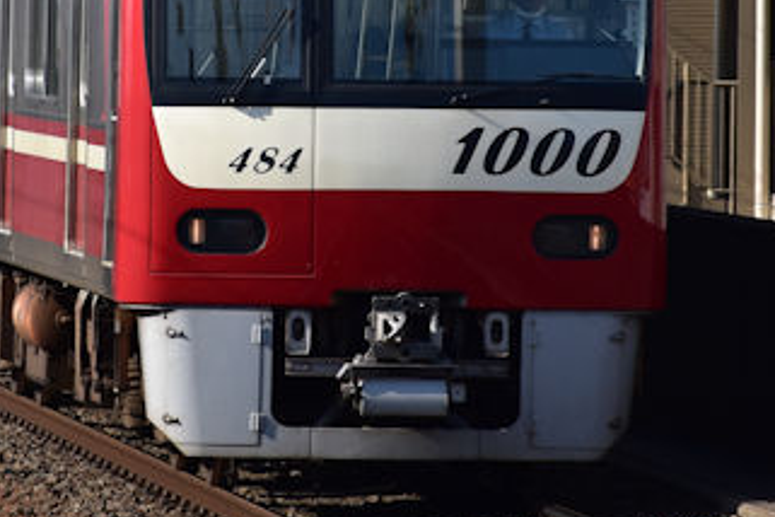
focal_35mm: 441
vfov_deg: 3.1
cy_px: 89
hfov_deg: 4.7
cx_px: 95
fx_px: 9493
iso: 200
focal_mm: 140
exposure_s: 1/640
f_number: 5.6
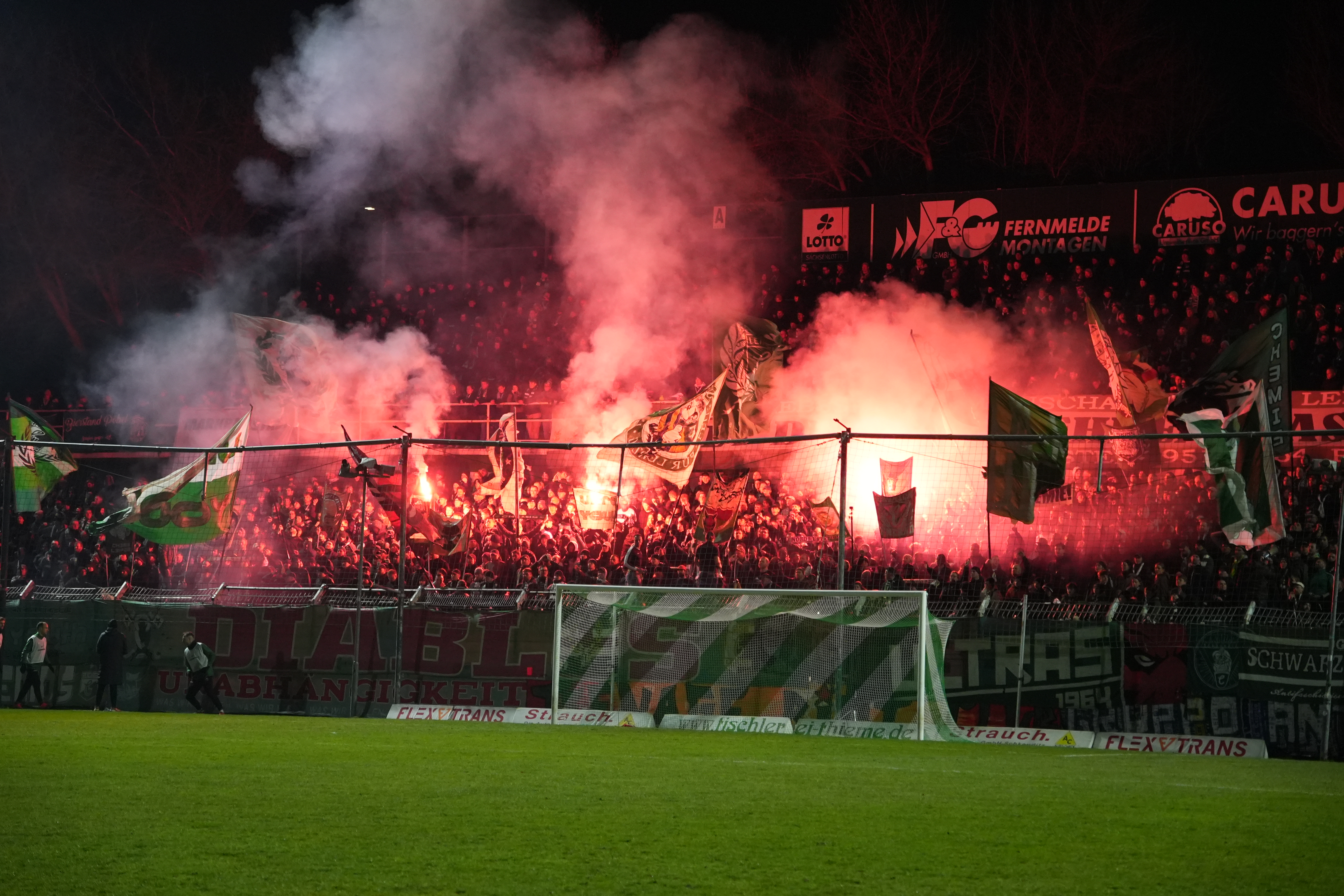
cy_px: 448
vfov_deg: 13.4
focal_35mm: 102
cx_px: 672
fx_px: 3808
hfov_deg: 20.0
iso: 2500
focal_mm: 68
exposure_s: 1/160
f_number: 5
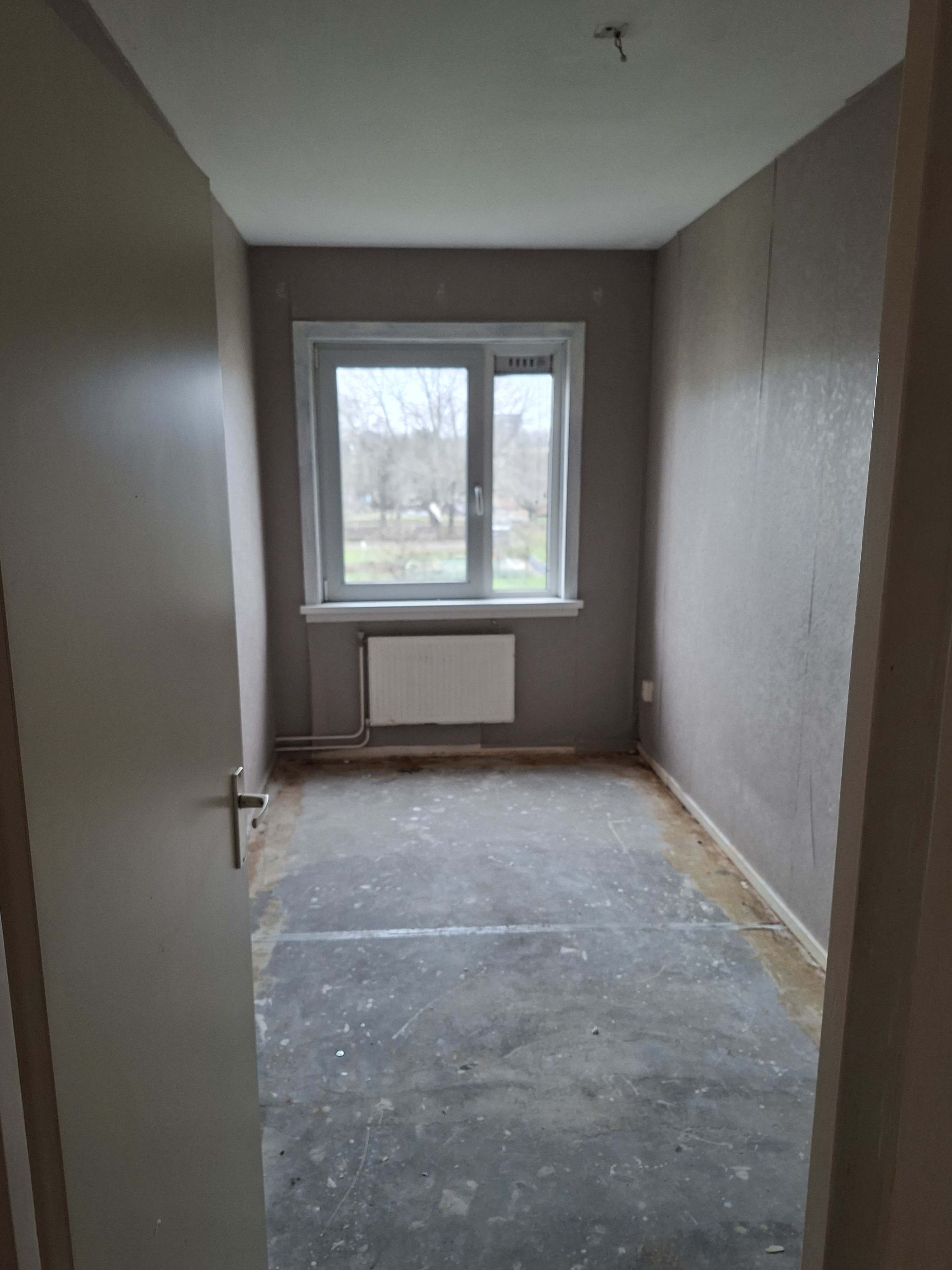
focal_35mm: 23
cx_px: 476
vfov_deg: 73.9
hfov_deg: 58.9
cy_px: 635
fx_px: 843
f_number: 1.8
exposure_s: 1/120
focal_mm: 5.54
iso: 160
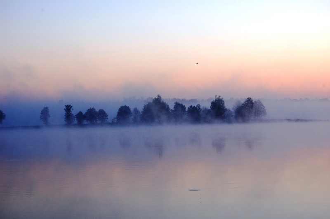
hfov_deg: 24.6
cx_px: 165
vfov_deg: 16.5
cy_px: 110
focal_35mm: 82
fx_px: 756
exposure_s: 1/50
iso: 400
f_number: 5.6
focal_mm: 55
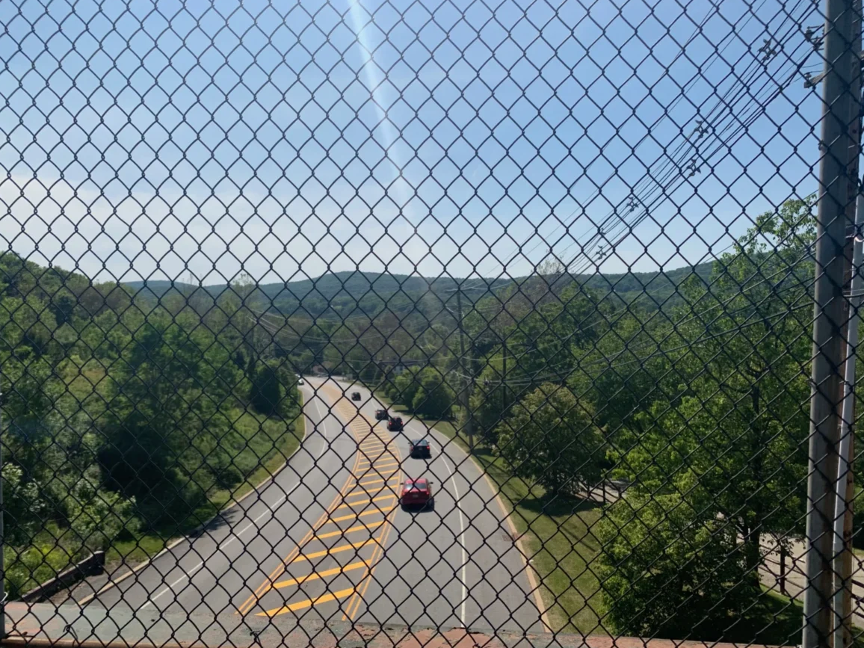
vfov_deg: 51.3
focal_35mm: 27
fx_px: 674
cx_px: 419
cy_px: 333
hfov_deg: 65.3
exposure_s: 1/4464
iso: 25
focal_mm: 4.25
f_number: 1.8
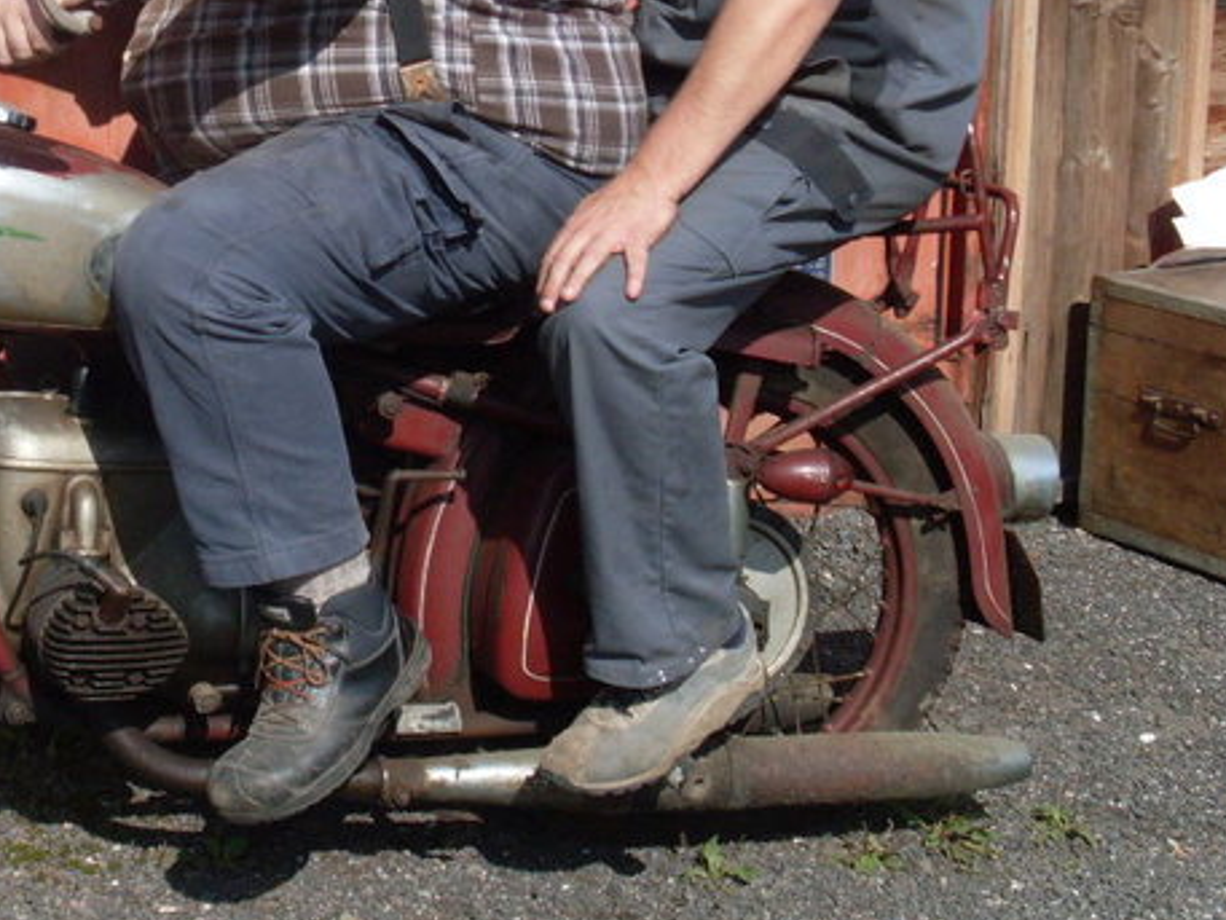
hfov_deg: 18.5
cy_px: 156
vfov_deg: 14.0
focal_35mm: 105
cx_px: 188
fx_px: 3720
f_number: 3.4
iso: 80
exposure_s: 1/1000
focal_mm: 9.9
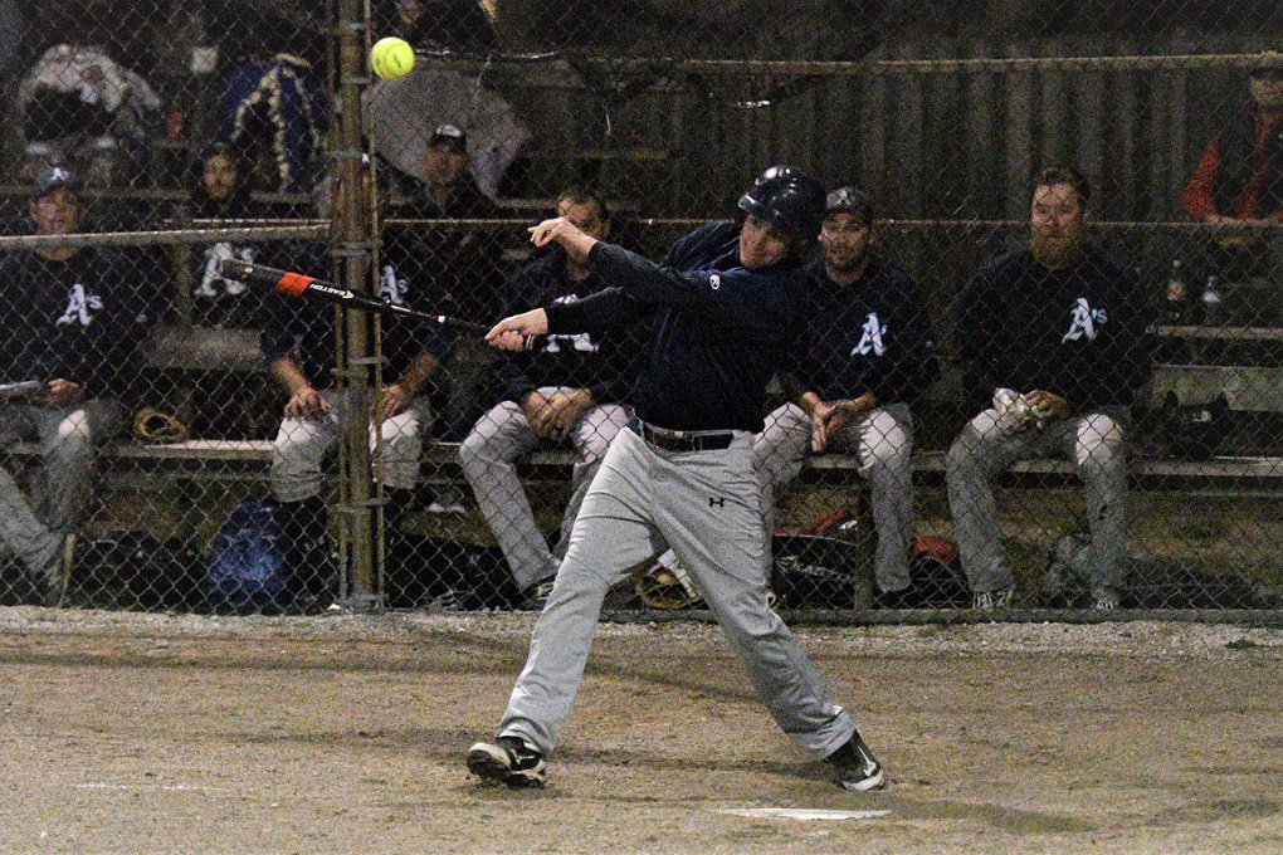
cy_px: 428
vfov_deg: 7.6
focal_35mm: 180
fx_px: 6414
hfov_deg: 11.4
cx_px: 642
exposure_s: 1/1000
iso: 51200
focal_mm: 120
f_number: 2.8
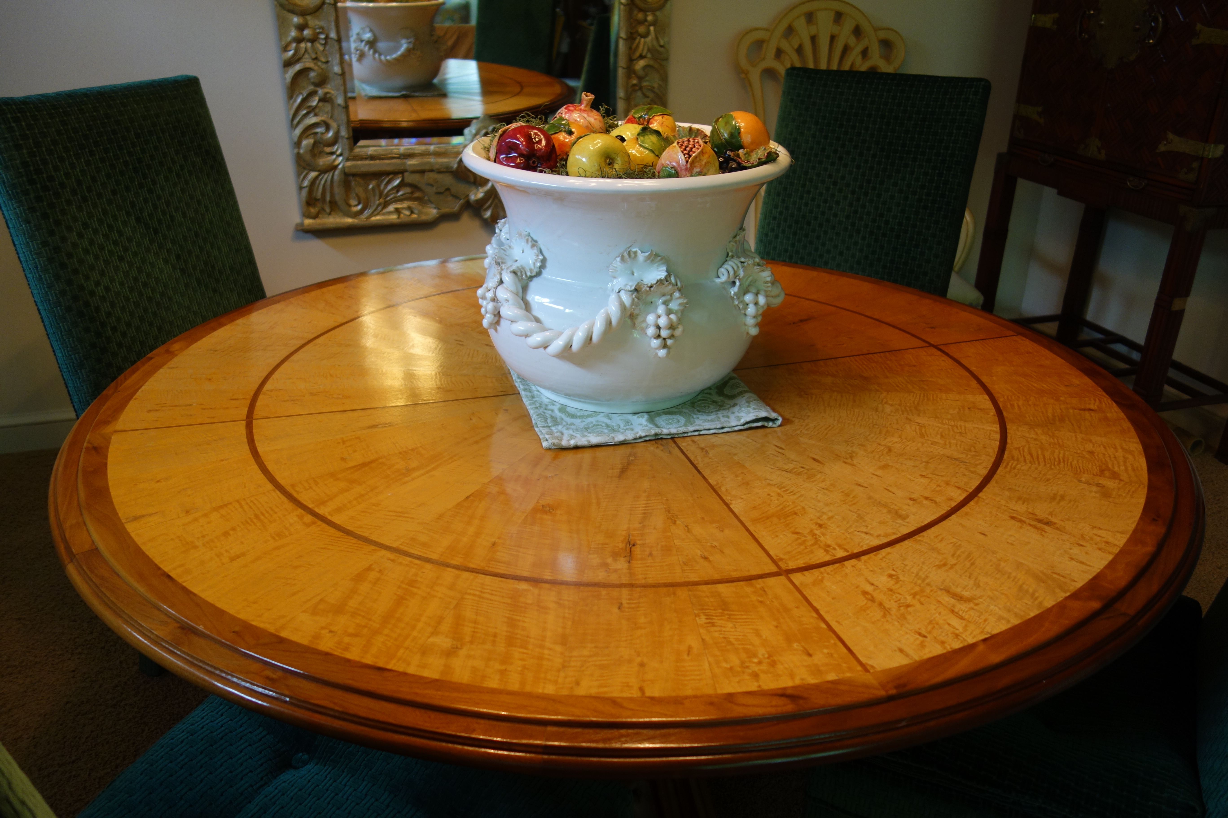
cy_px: 409
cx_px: 614
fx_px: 955
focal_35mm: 28
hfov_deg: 65.5
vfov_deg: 46.4
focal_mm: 10.4
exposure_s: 1/40
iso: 125
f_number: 1.8
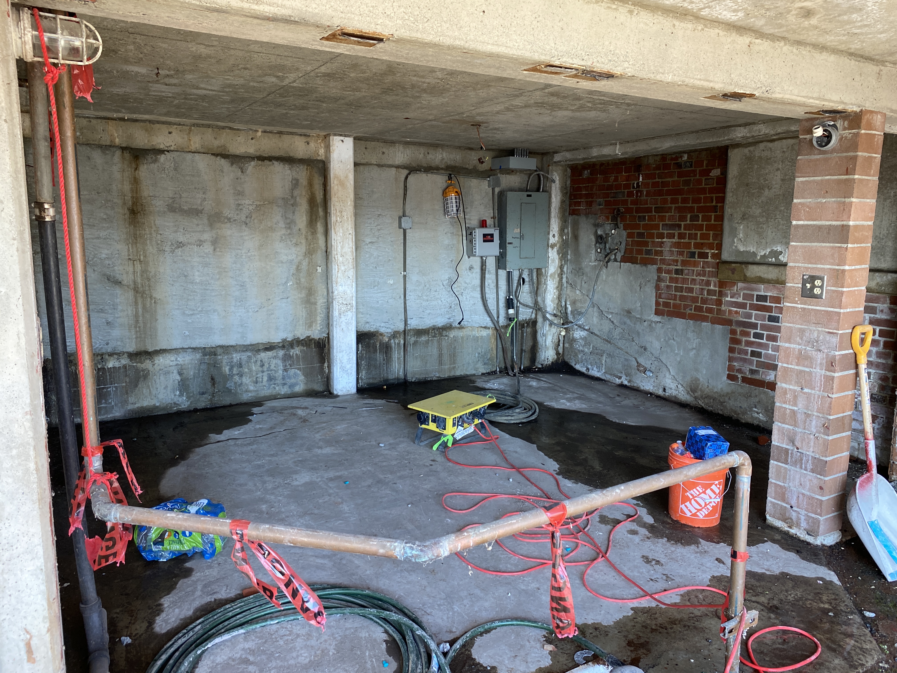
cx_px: 448
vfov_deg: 53.1
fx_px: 674
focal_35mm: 26
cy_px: 336
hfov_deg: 67.3
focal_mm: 4.25
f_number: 1.8
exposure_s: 1/121
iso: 125
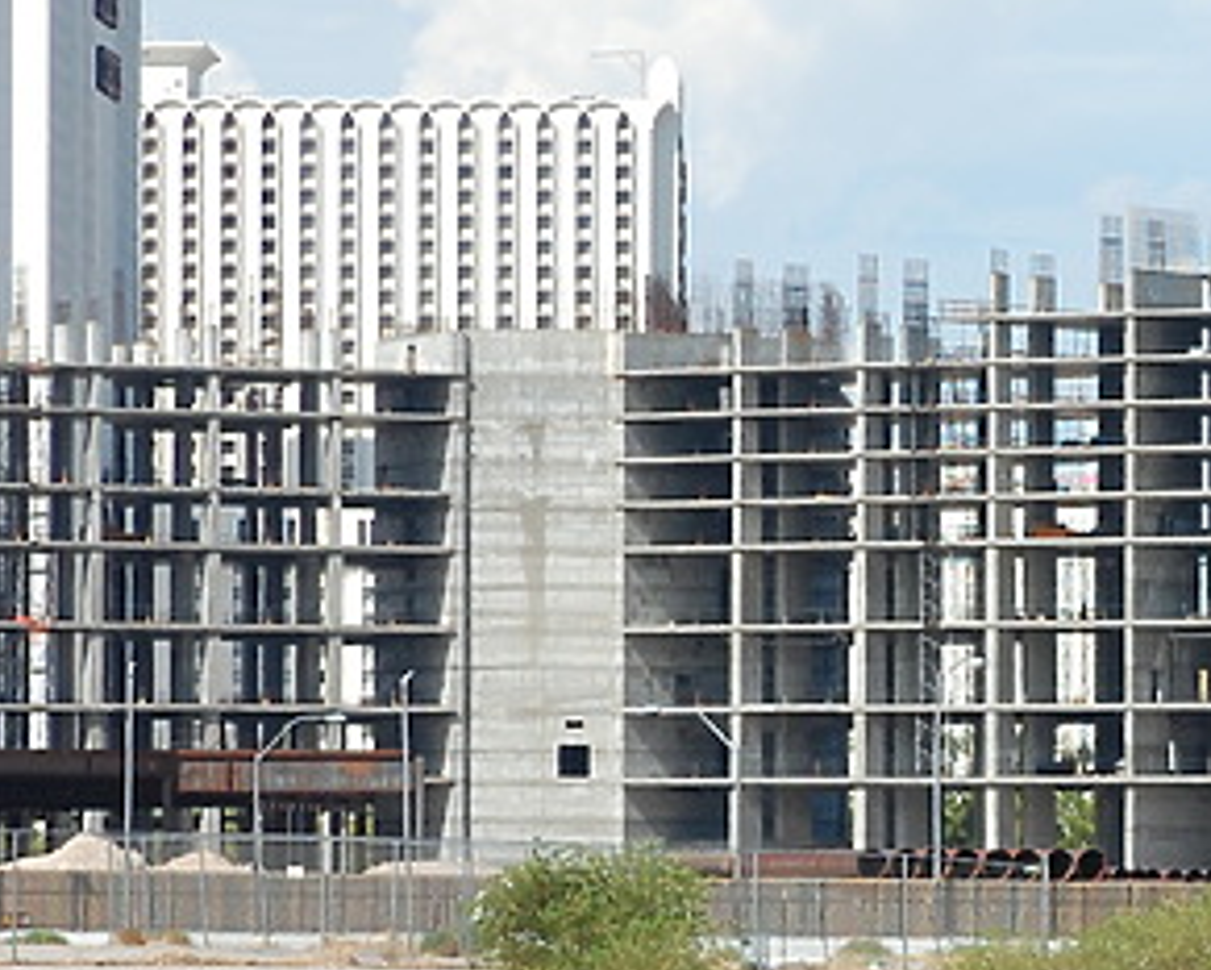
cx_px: 1398
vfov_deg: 5.1
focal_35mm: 304
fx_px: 10899
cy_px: 595
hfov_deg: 6.3
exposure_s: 1/800
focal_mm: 70
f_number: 7.1
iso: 200
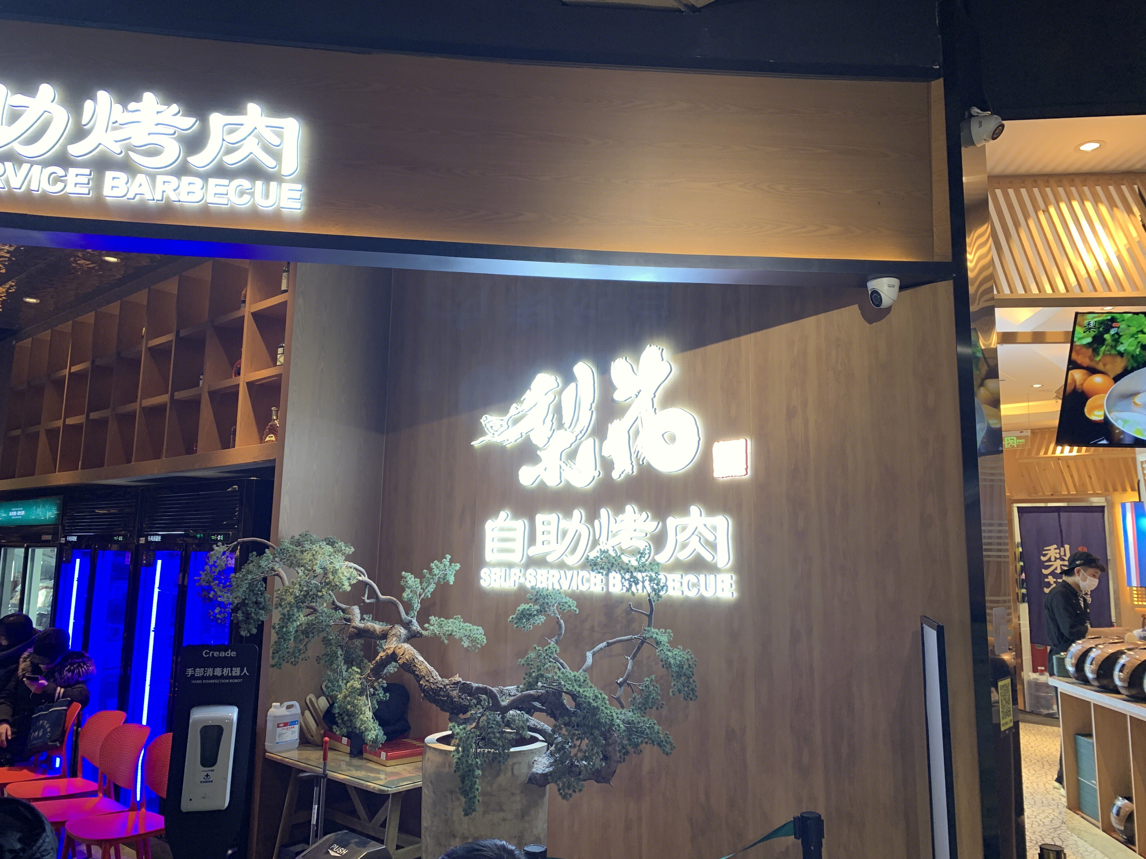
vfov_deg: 53.1
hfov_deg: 67.3
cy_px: 430
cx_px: 573
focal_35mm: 26
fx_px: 861
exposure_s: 1/50
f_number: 1.8
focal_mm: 4.25
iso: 80
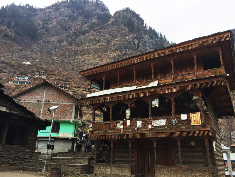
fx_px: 197
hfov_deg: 61.7
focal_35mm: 29
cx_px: 118
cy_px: 88
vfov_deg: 48.2
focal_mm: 4.15
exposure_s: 1/363
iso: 32
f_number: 2.2
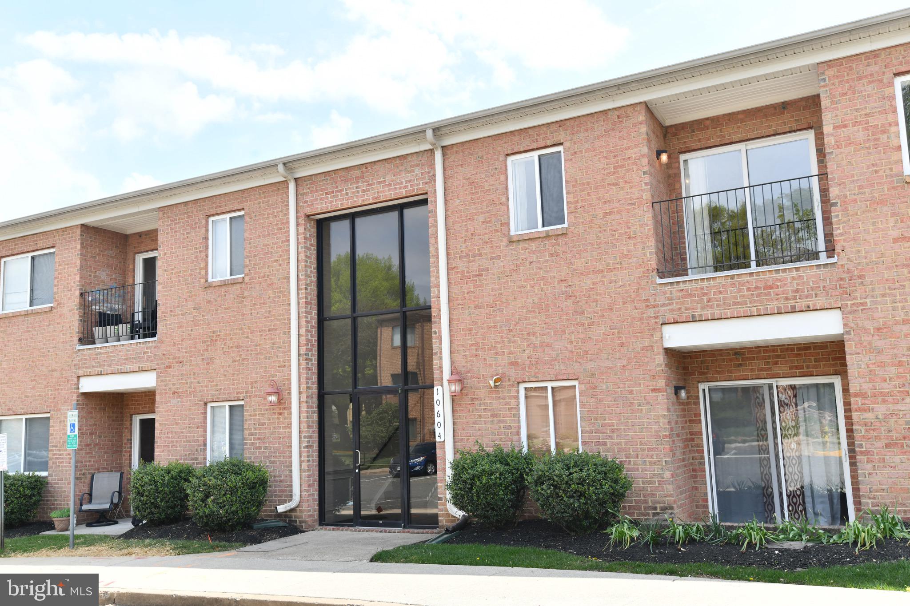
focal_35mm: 32
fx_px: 809
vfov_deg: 41.1
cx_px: 455
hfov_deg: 58.7
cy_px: 303
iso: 200
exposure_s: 1/250
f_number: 8
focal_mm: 32
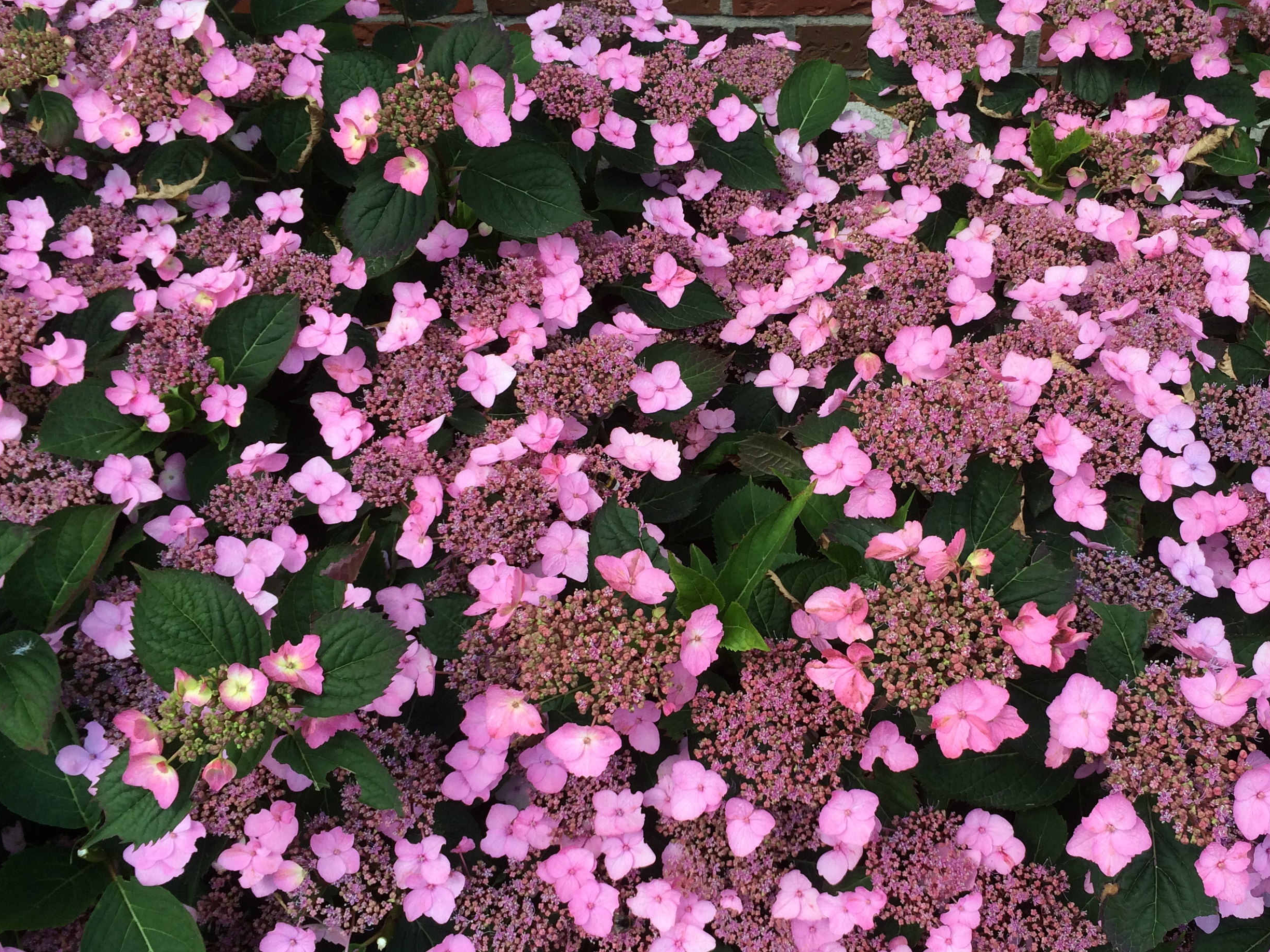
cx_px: 786
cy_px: 570
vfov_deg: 35.8
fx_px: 1468
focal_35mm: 40
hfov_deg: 46.4
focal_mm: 4.12
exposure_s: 1/622
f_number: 2.2
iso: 32
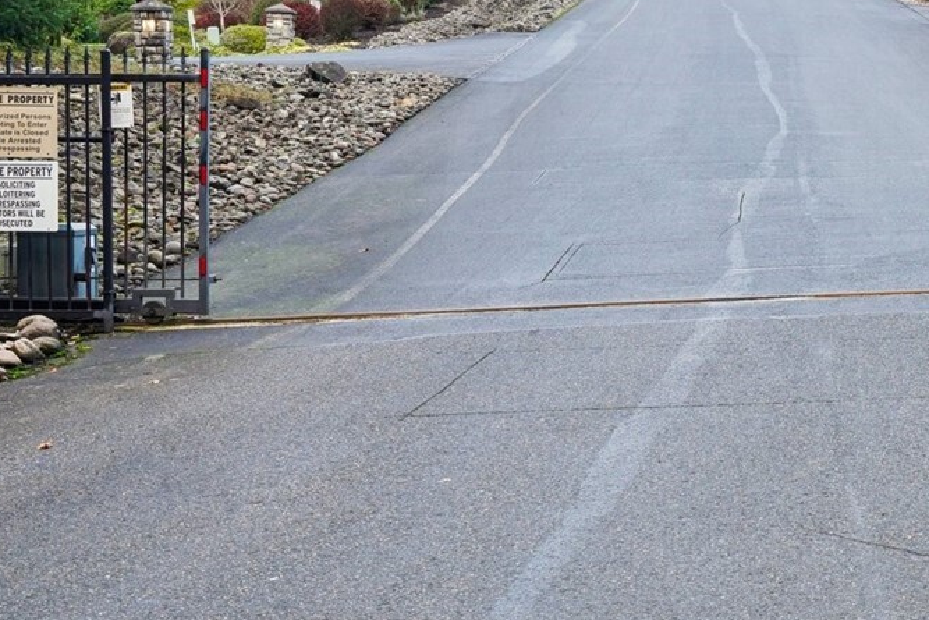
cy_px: 274
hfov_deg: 22.4
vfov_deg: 15.4
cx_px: 807
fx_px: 2297
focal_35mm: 89
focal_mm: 35
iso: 400
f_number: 8
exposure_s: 1/40
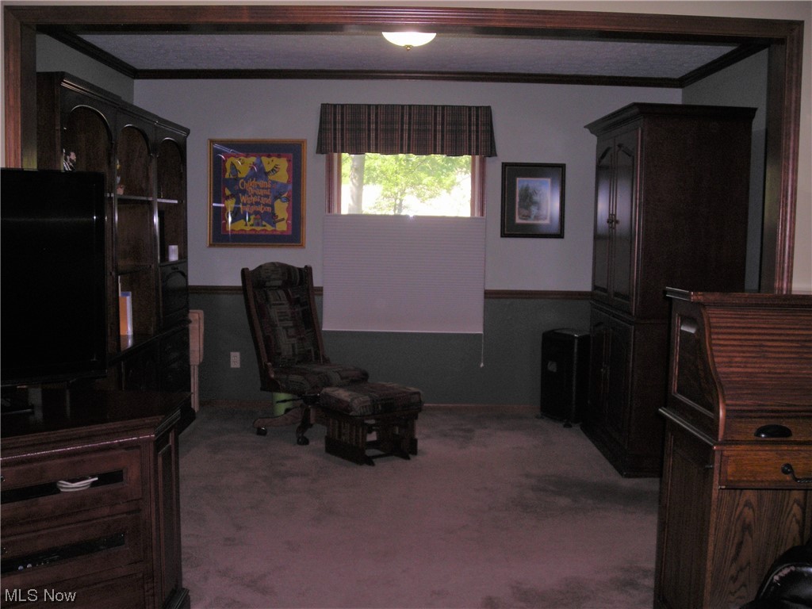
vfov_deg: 37.7
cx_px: 406
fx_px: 891
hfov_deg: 49.0
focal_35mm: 38
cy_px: 304
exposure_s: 1/60.1
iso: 94
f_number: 3.2
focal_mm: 6.3
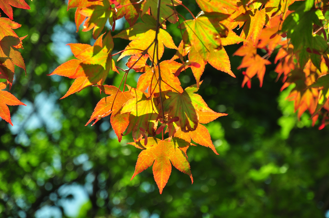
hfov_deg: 16.1
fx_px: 1164
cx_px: 164
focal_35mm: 128
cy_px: 109
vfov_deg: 10.7
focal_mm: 85
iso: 450
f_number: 5.6
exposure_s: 1/750
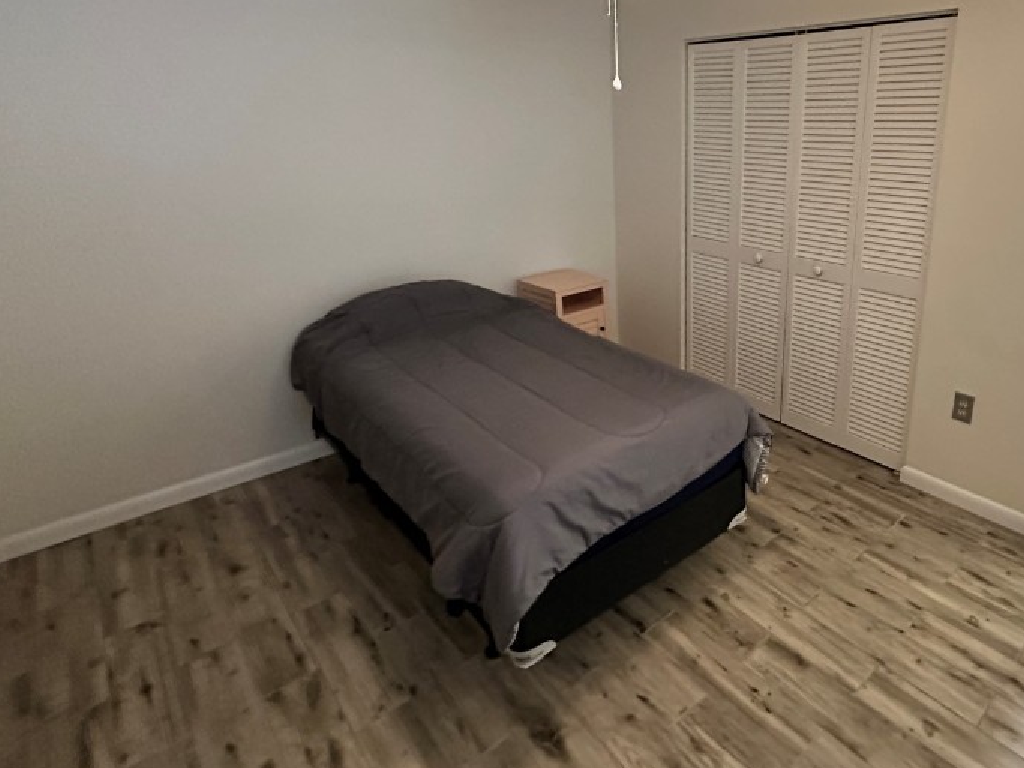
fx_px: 621
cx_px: 705
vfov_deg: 62.7
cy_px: 297
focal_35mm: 21
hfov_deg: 75.8
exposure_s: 1/60
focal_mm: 2.22
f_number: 2.2
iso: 1000
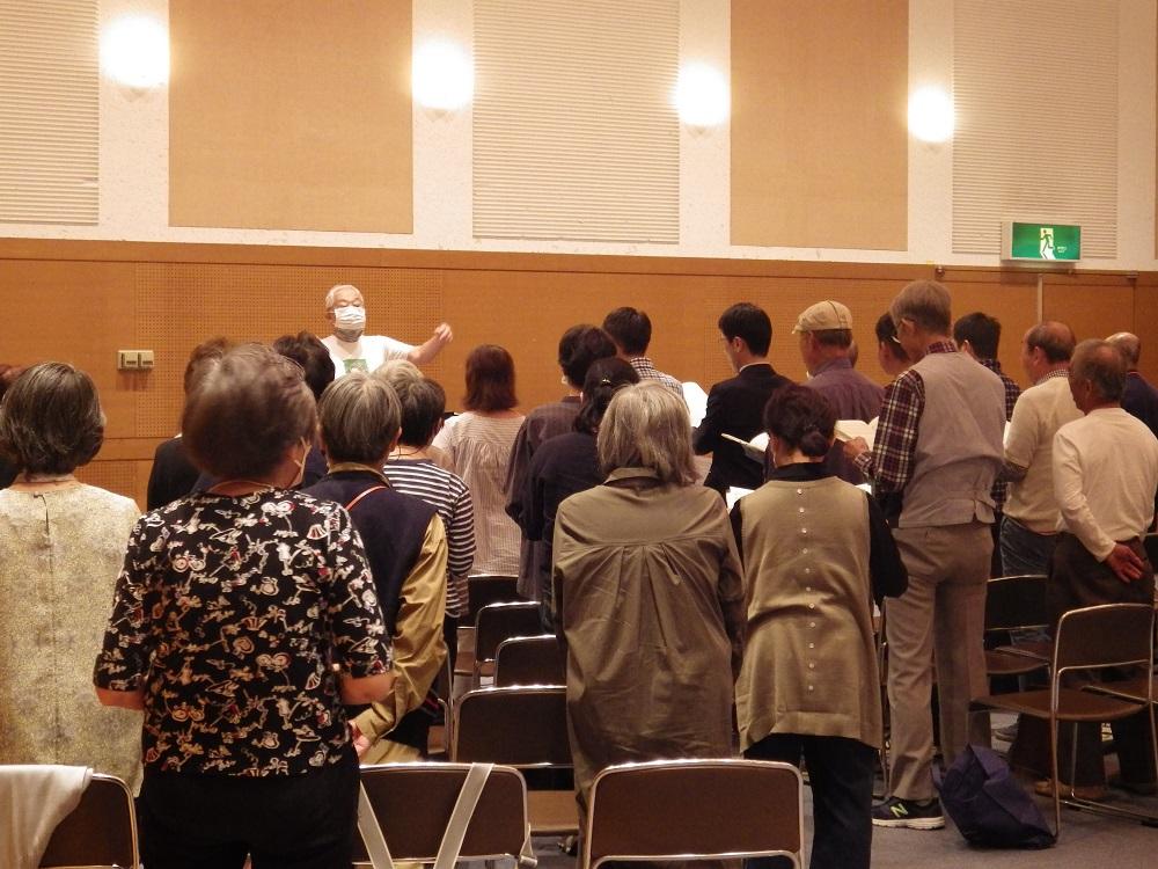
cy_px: 434
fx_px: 2375
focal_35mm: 71
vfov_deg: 20.7
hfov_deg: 27.4
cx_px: 579
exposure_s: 1/60
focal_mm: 12.8
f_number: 4.2
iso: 800
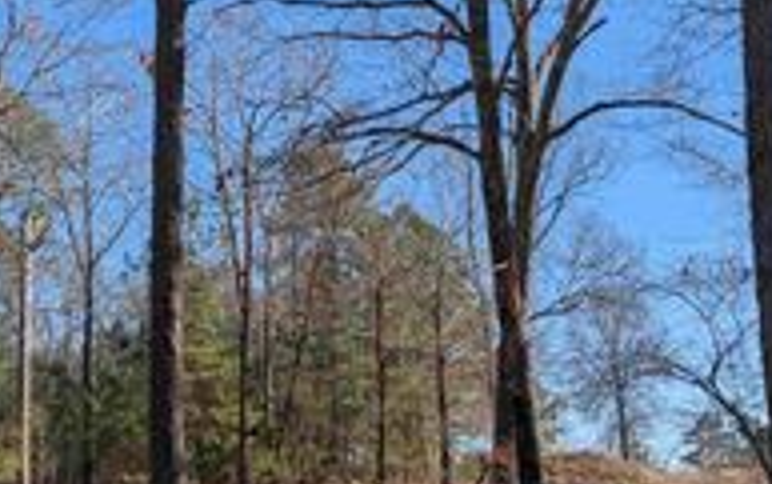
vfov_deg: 17.6
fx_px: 1558
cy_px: 294
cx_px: 228
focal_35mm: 74
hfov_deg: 27.6
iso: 53
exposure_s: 1/2597
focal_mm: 4.38
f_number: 1.73
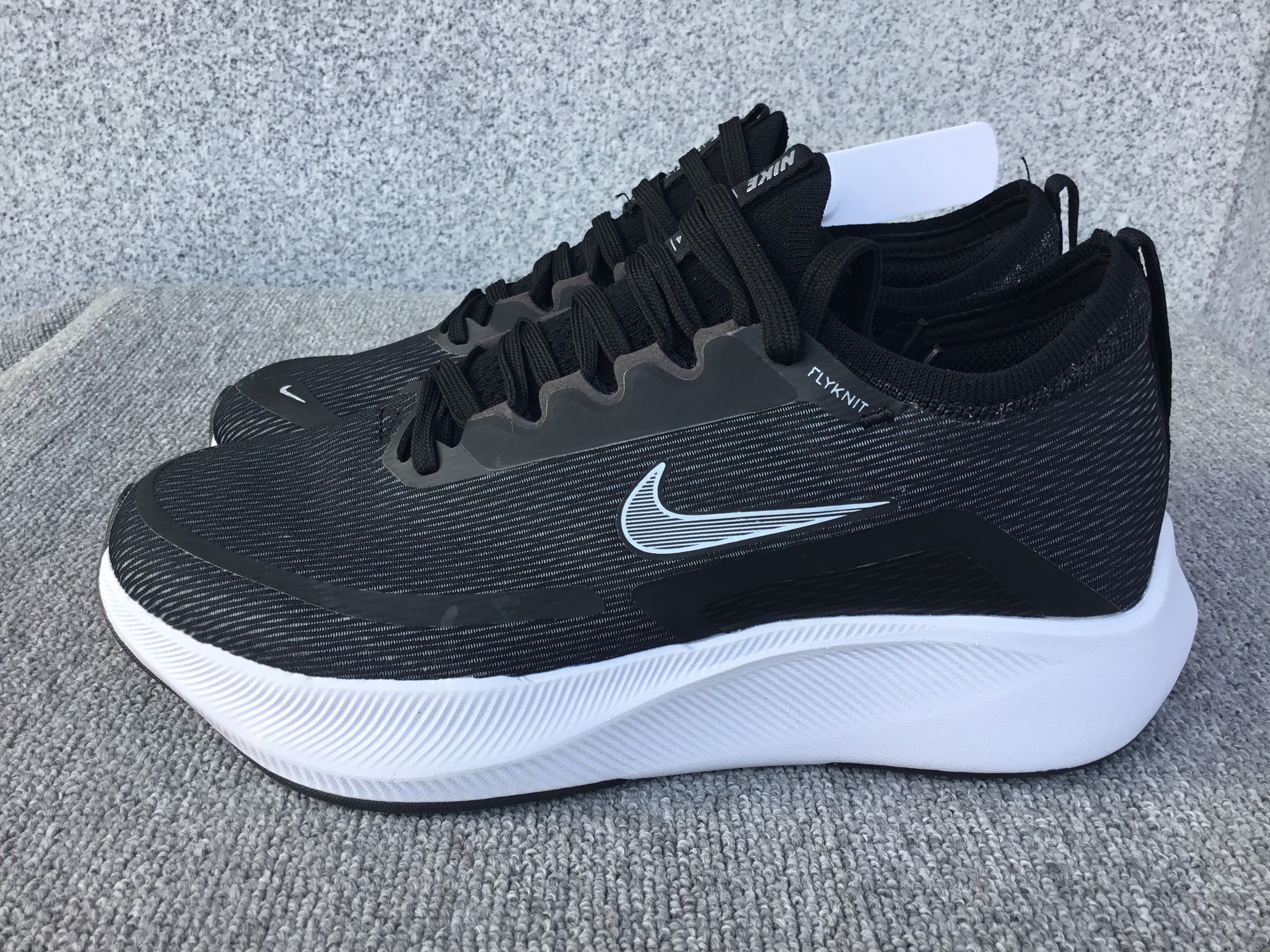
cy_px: 476
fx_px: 1137
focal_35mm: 31
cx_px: 635
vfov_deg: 45.4
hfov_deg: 58.4
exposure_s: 1/50
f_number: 2.4
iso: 32
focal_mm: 3.3
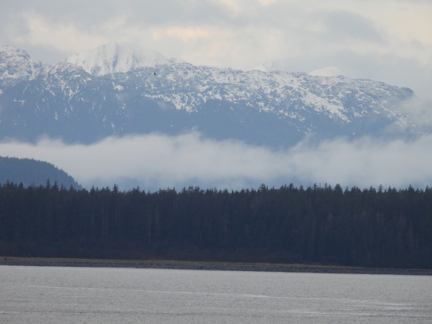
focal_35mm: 850
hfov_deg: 2.3
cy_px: 162
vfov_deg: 1.7
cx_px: 216
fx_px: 10608
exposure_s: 1/500
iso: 360
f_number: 5.6
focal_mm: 152
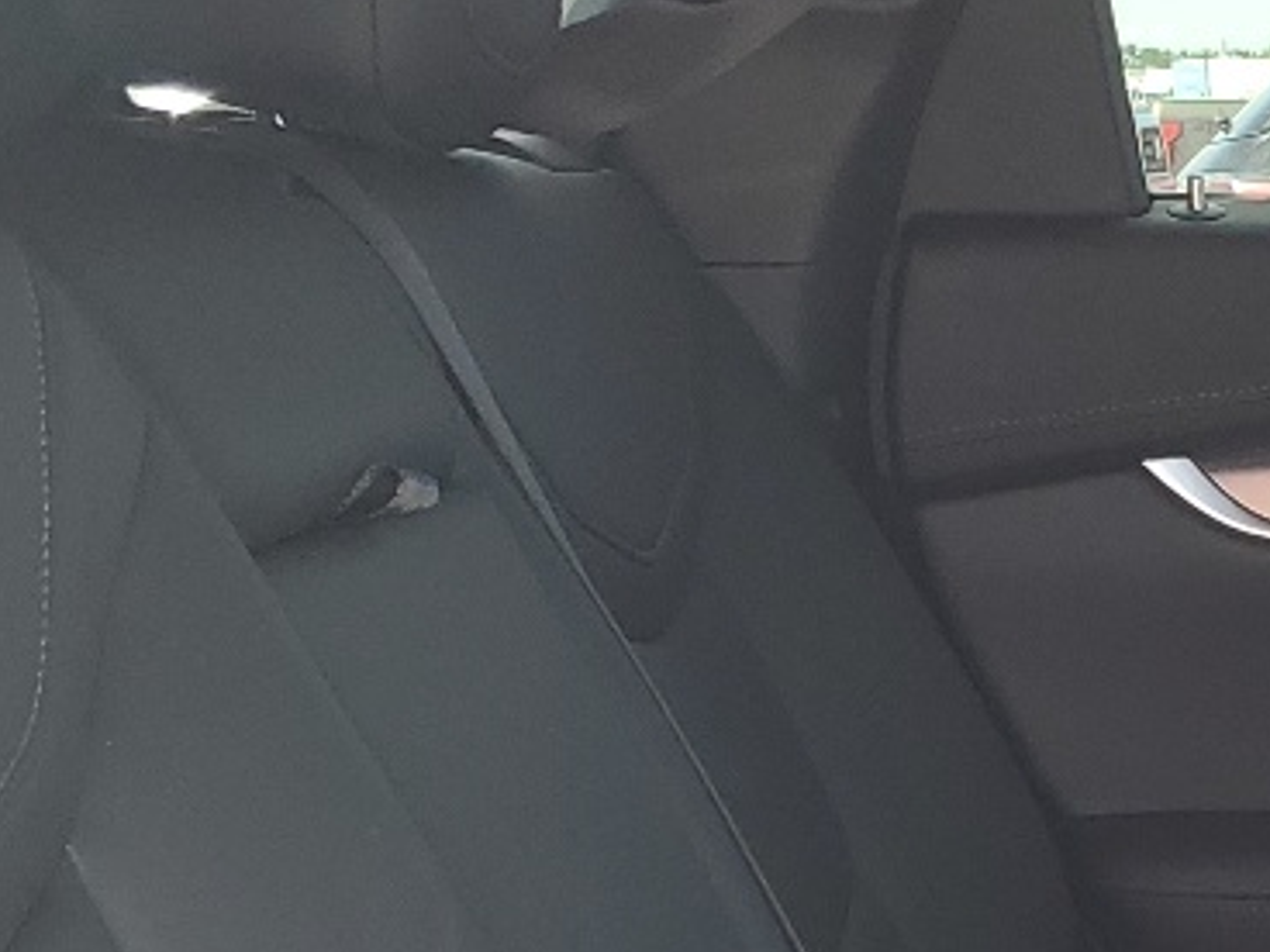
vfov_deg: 12.3
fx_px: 4146
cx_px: 1957
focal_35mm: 113
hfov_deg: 15.9
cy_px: 1542
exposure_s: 1/156
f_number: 1.5
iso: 50
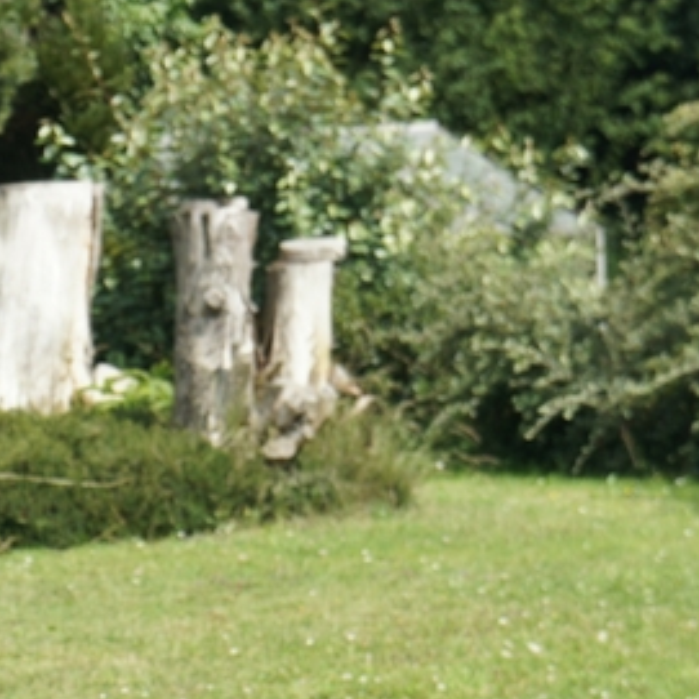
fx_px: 3540
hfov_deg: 11.1
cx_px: -36
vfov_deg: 11.3
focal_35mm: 155
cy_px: 315
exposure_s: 1/250
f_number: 8
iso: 200
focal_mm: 55
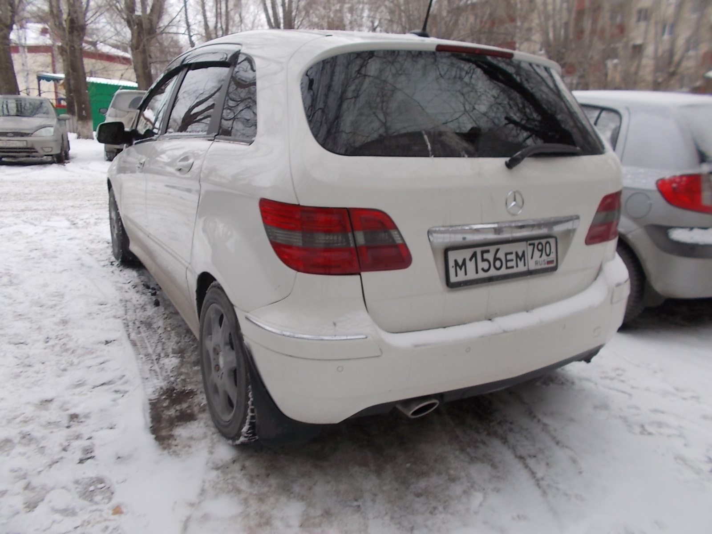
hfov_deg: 67.3
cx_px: 356
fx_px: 535
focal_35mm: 26
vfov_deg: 53.1
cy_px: 267
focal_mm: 4.6
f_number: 3.2
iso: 125
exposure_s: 1/250
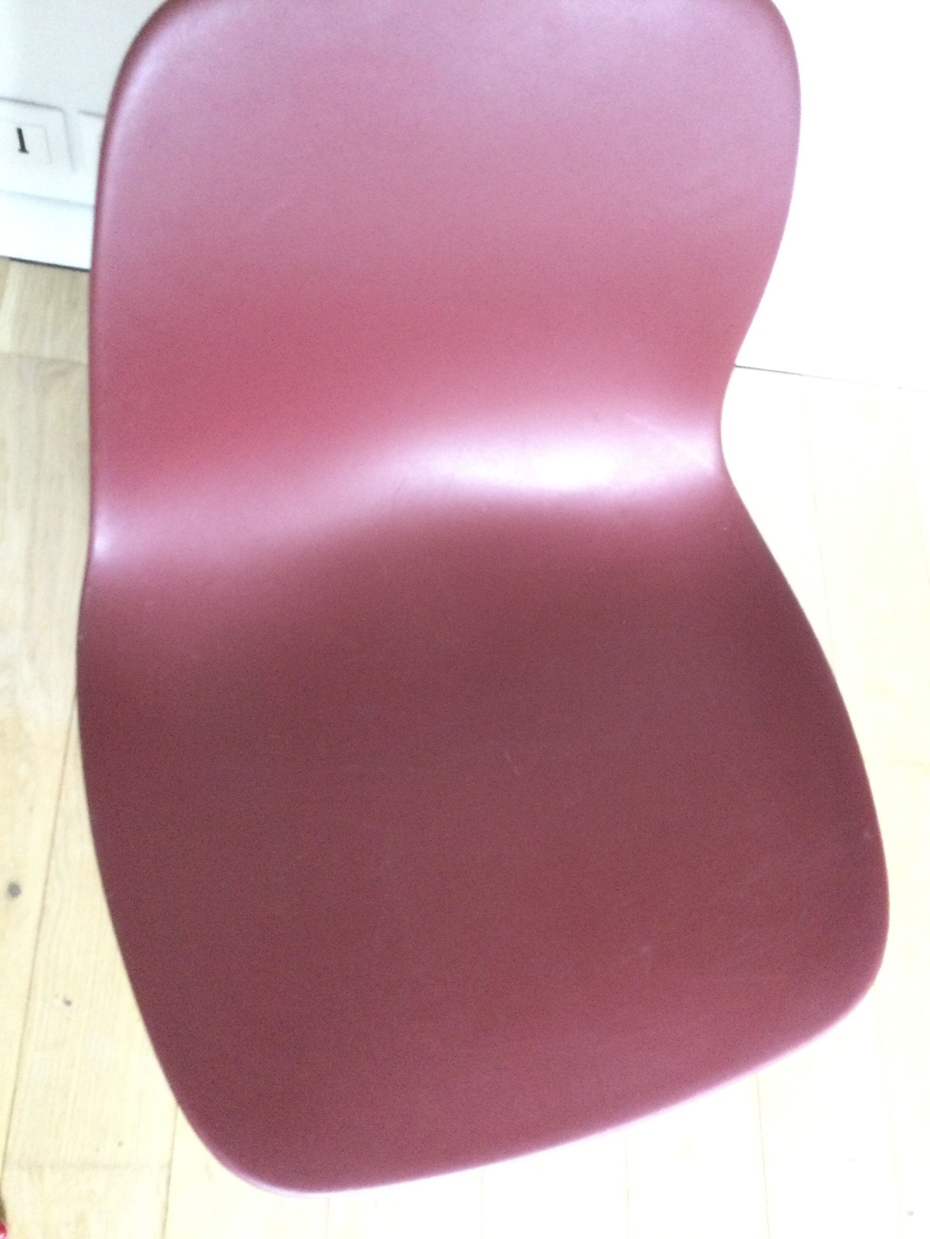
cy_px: 620
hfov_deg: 45.4
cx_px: 465
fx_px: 1110
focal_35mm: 31
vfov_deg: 58.4
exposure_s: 1/17
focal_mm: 3.3
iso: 400
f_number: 2.4
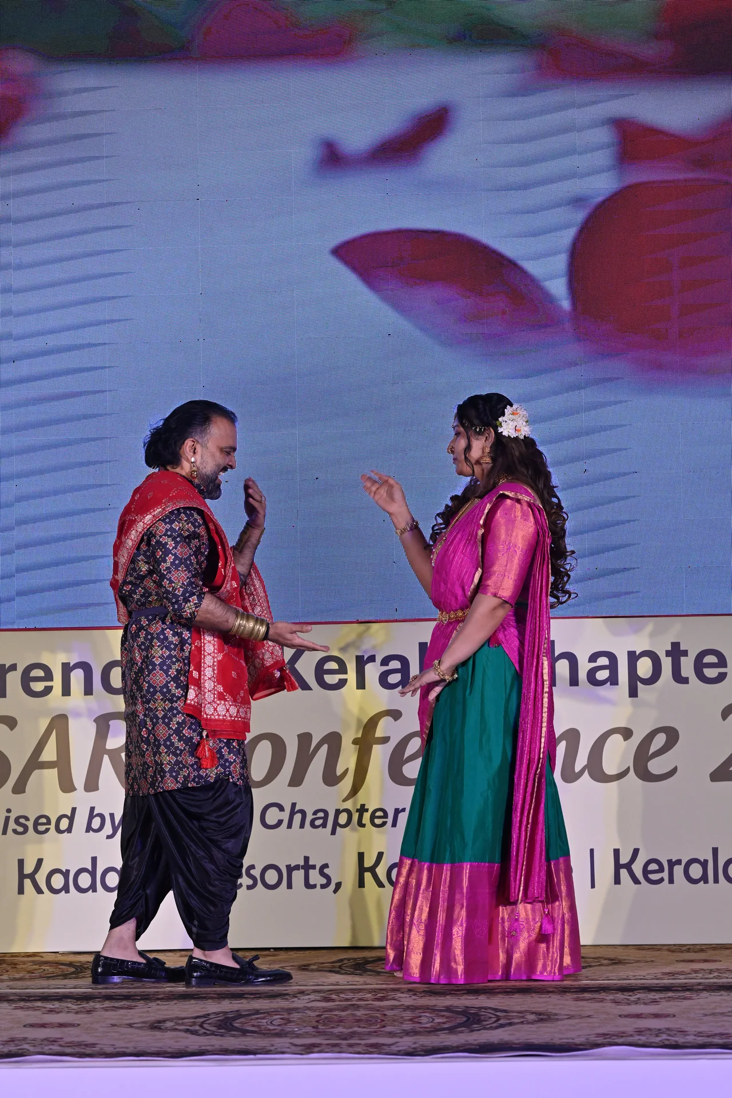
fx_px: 2592
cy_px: 549
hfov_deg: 16.1
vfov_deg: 23.9
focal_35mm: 85
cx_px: 366
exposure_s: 1/250
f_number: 5.6
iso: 1250
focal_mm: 85
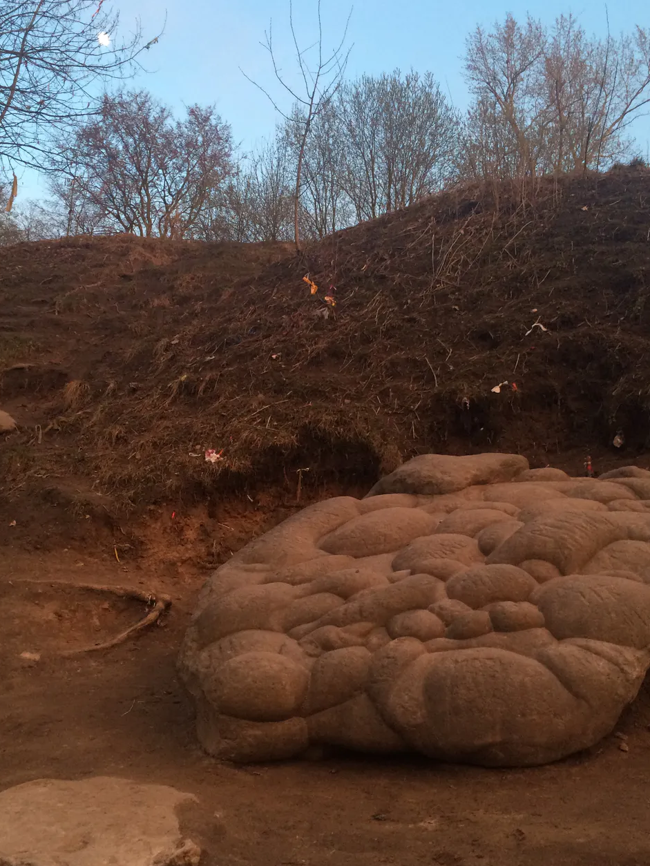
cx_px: 338
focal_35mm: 37
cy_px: 453
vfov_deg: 50.1
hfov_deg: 38.7
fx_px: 926
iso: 80
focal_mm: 4.15
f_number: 2.2
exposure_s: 1/33
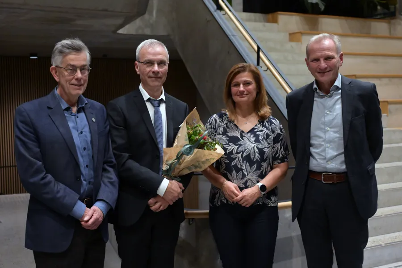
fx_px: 558
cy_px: 134
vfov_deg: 27.0
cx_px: 201
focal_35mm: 50
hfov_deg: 39.6
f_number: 5
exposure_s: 1/200
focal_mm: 50
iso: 8000
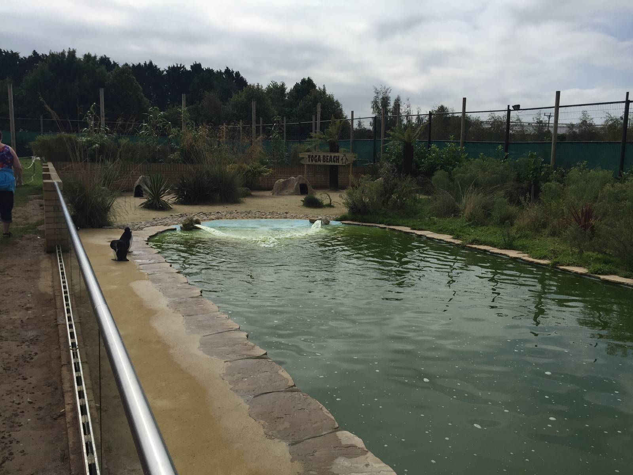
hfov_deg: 61.7
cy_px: 238
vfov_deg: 48.2
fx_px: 530
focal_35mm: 29
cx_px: 316
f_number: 2.2
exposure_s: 1/4405
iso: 32
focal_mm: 4.15
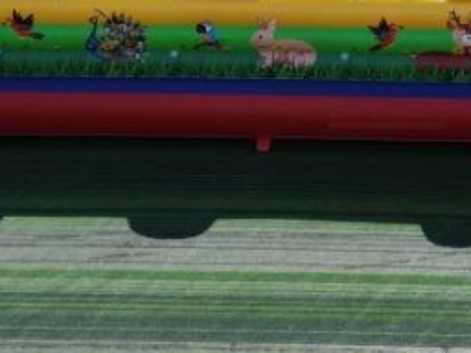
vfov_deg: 14.6
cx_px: 304
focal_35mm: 96
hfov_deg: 20.4
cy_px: -125
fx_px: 1306
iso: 140
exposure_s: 1/5000
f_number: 1.7
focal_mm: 6.72
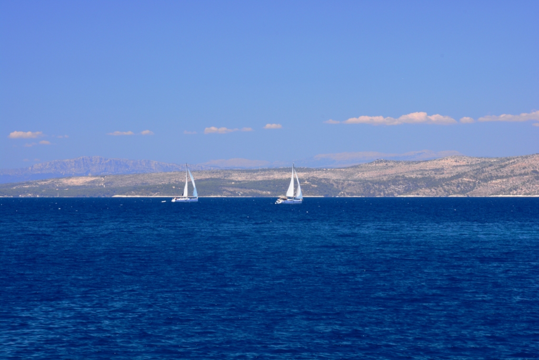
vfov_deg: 8.7
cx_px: 270
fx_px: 2358
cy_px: 180
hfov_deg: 13.0
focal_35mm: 158
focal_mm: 105
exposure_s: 1/30
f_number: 16
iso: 200
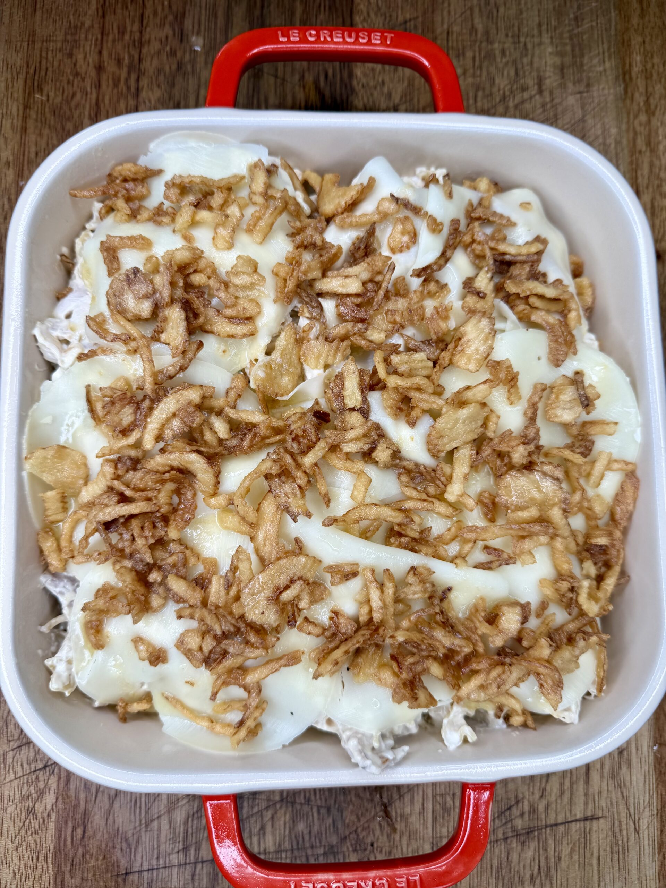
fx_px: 616
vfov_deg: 71.6
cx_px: 333
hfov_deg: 56.8
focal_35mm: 24
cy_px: 444
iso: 80
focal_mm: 6.76
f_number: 1.78
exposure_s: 1/1106
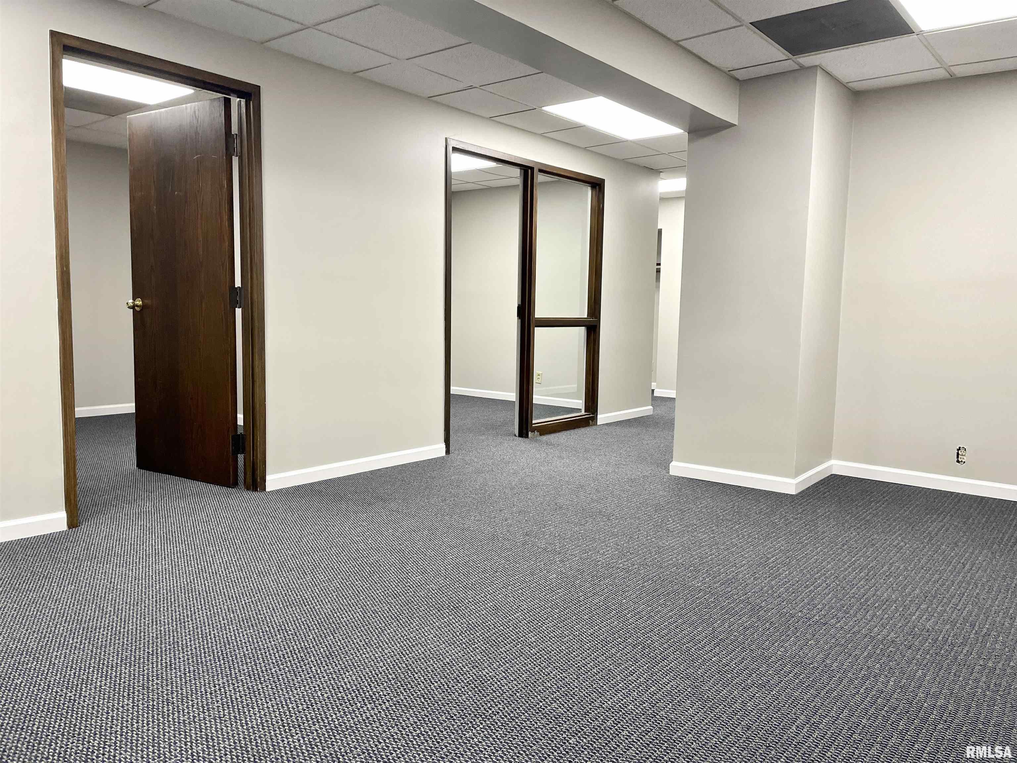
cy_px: 382
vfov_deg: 53.1
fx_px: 764
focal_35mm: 26
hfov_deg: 67.3
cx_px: 508
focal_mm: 4.2
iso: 125
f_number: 1.6
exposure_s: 1/120
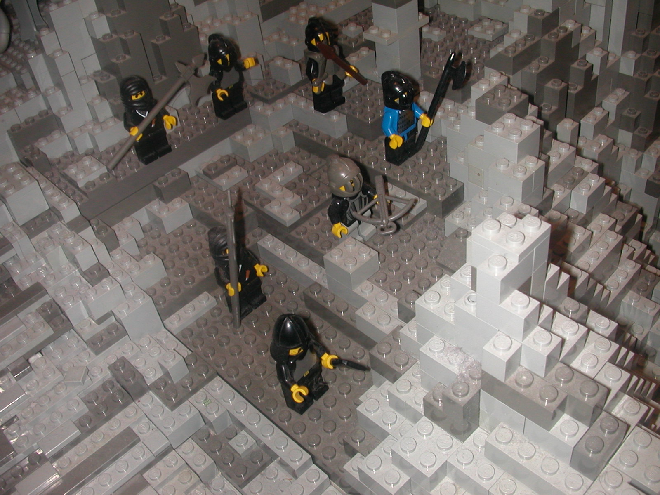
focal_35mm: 37
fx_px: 705
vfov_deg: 38.7
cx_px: 330
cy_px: 248
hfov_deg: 50.1
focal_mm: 5.6
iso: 100
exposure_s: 1/59.9
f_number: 4.5
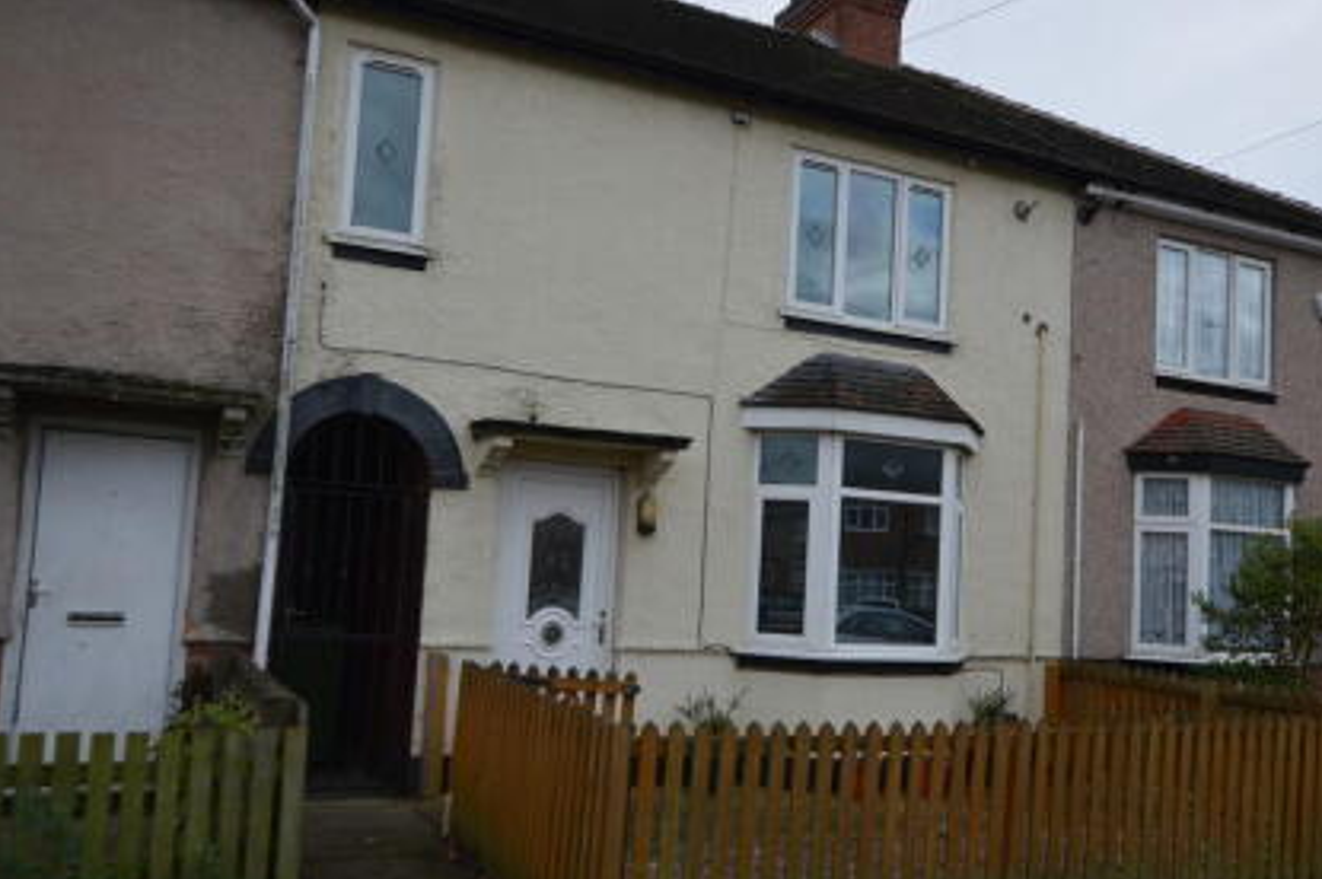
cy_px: 476
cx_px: 723
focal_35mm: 31
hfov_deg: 60.2
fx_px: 1137
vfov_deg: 42.2
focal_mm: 18
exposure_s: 1/160
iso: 100
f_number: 6.3
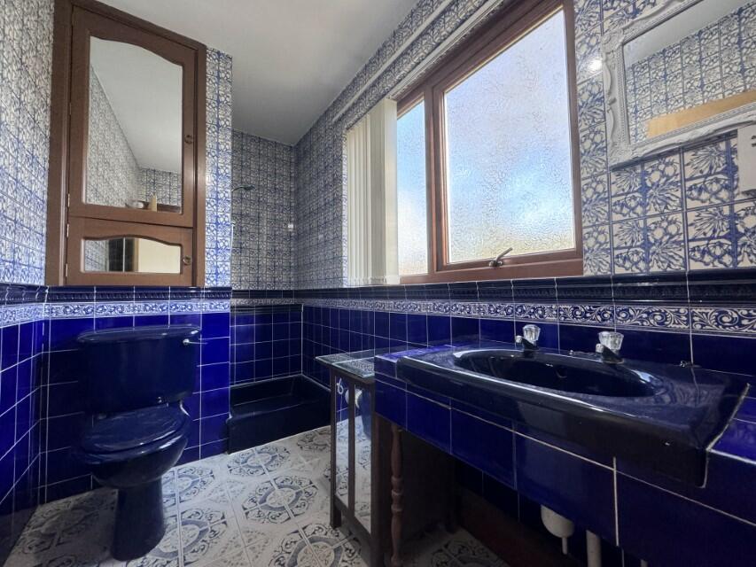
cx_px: 378
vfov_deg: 85.7
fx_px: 306
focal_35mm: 14
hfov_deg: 102.1
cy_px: 284
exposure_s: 1/99
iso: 250
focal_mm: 2.22
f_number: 2.2
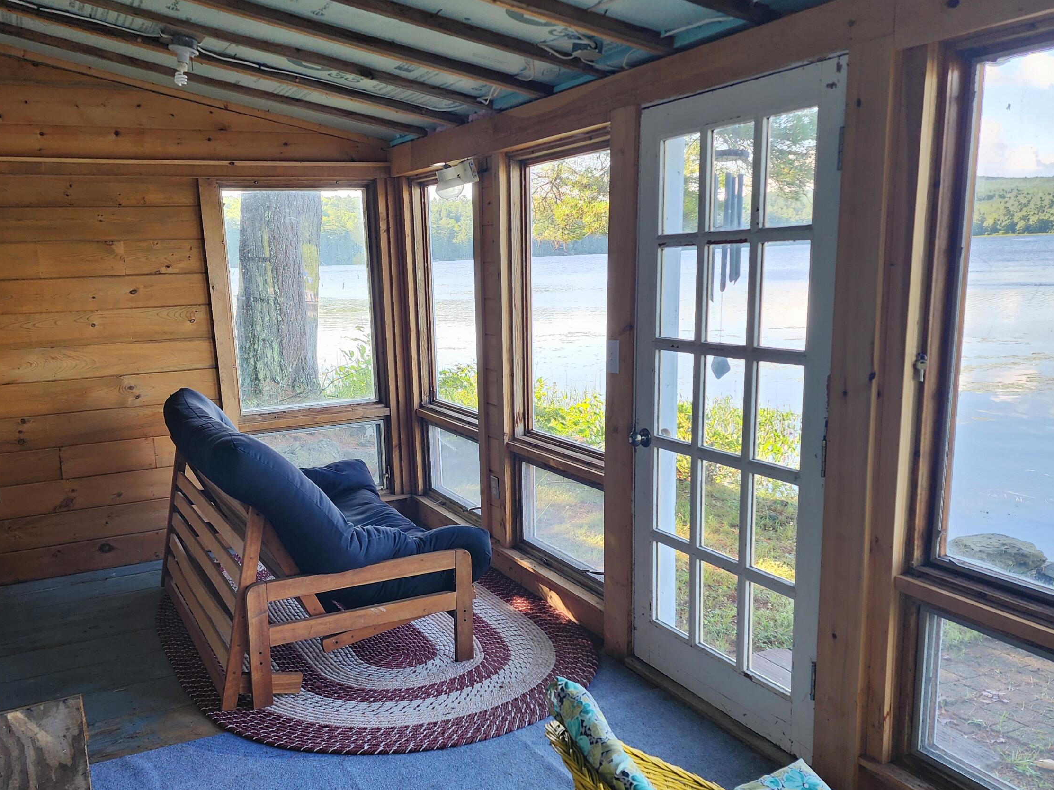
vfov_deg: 45.3
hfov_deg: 58.1
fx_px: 944
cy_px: 448
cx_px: 455
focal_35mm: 31
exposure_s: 1/180
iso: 80
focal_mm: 6.4
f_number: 1.8
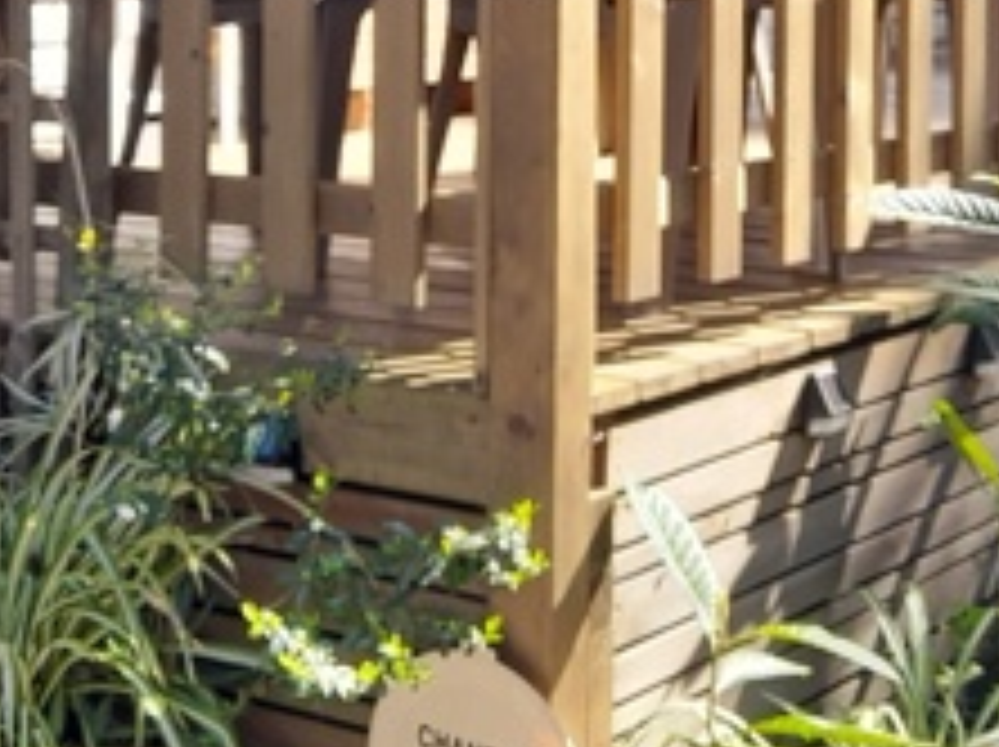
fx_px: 2277
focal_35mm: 79
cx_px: 684
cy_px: -29
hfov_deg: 24.6
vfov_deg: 18.1
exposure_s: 1/100
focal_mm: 4.6
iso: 20
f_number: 2
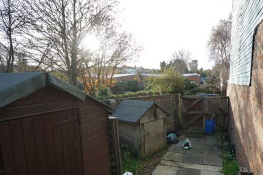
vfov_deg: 56.6
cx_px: 175
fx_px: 161
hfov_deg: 76.1
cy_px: 109
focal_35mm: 22
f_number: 5.6
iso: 125
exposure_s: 1/160
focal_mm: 16
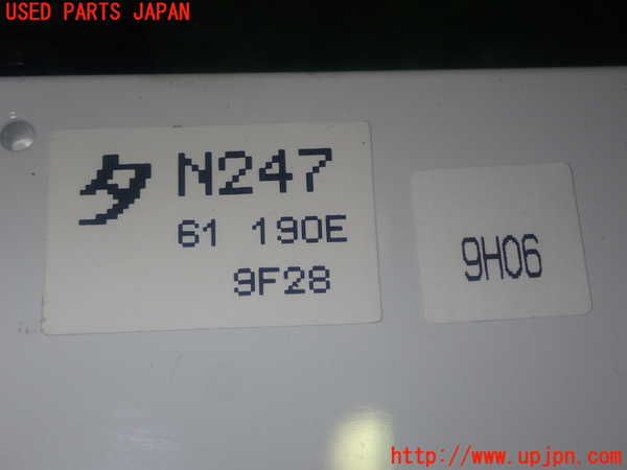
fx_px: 1214
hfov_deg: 29.0
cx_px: 314
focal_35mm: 67
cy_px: 235
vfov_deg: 21.9
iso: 200
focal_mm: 11.88
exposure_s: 1/60
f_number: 11
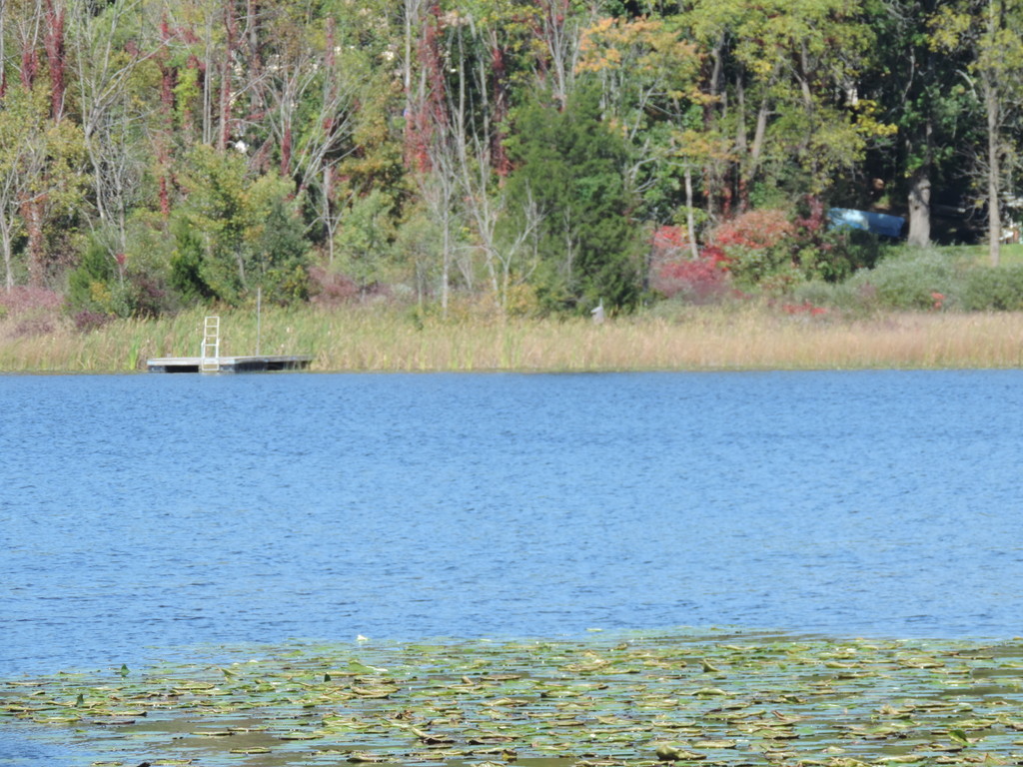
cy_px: 384
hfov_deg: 7.9
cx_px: 512
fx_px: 7388
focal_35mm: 250
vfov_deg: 5.9
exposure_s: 1/200
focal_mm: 44.5
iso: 80
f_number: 4.7
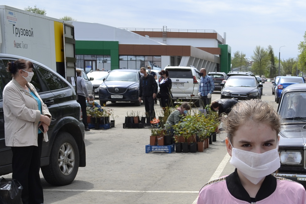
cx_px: 294
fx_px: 663
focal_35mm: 78
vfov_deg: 17.2
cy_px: 185
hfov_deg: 25.0
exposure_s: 1/250
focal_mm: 22
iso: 100
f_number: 8
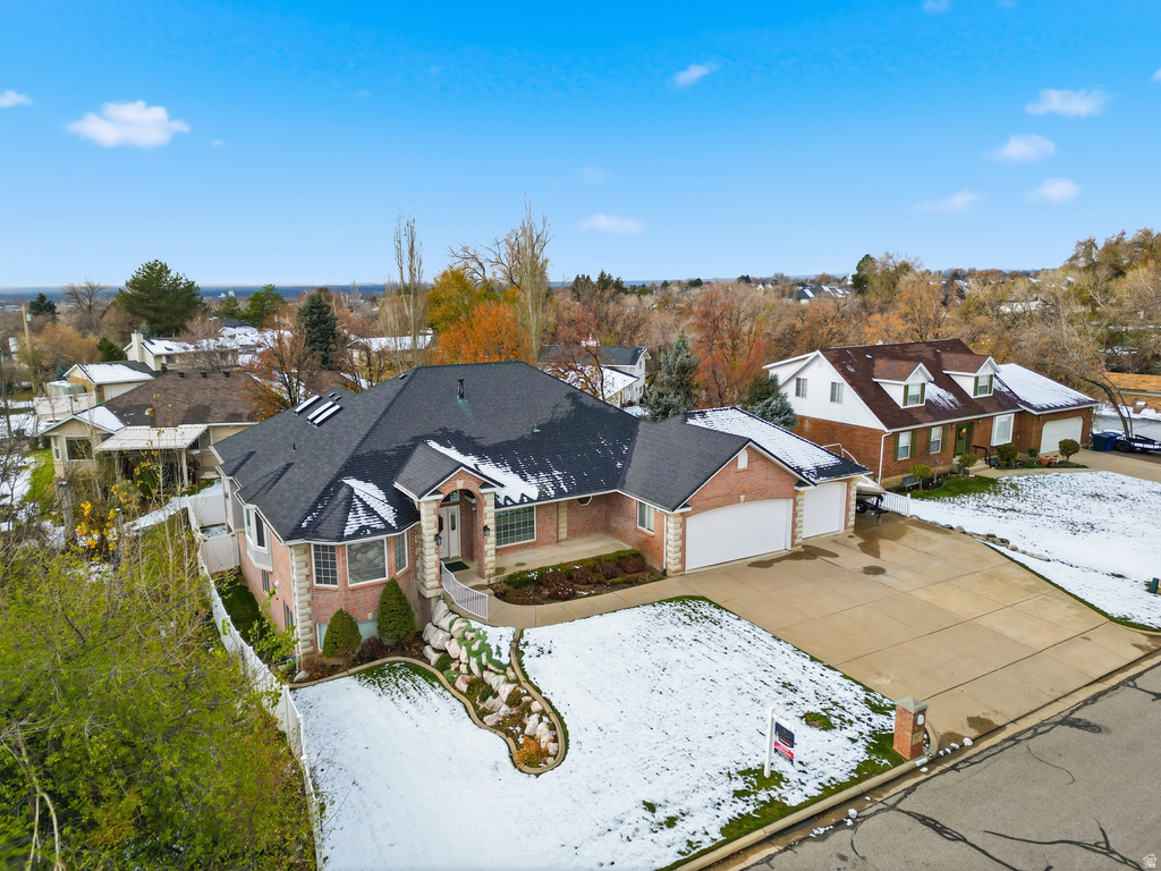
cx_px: 580
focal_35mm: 24
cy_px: 436
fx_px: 805
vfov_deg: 56.8
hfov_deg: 71.6
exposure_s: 1/2500
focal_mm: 6.7
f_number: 1.7
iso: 130
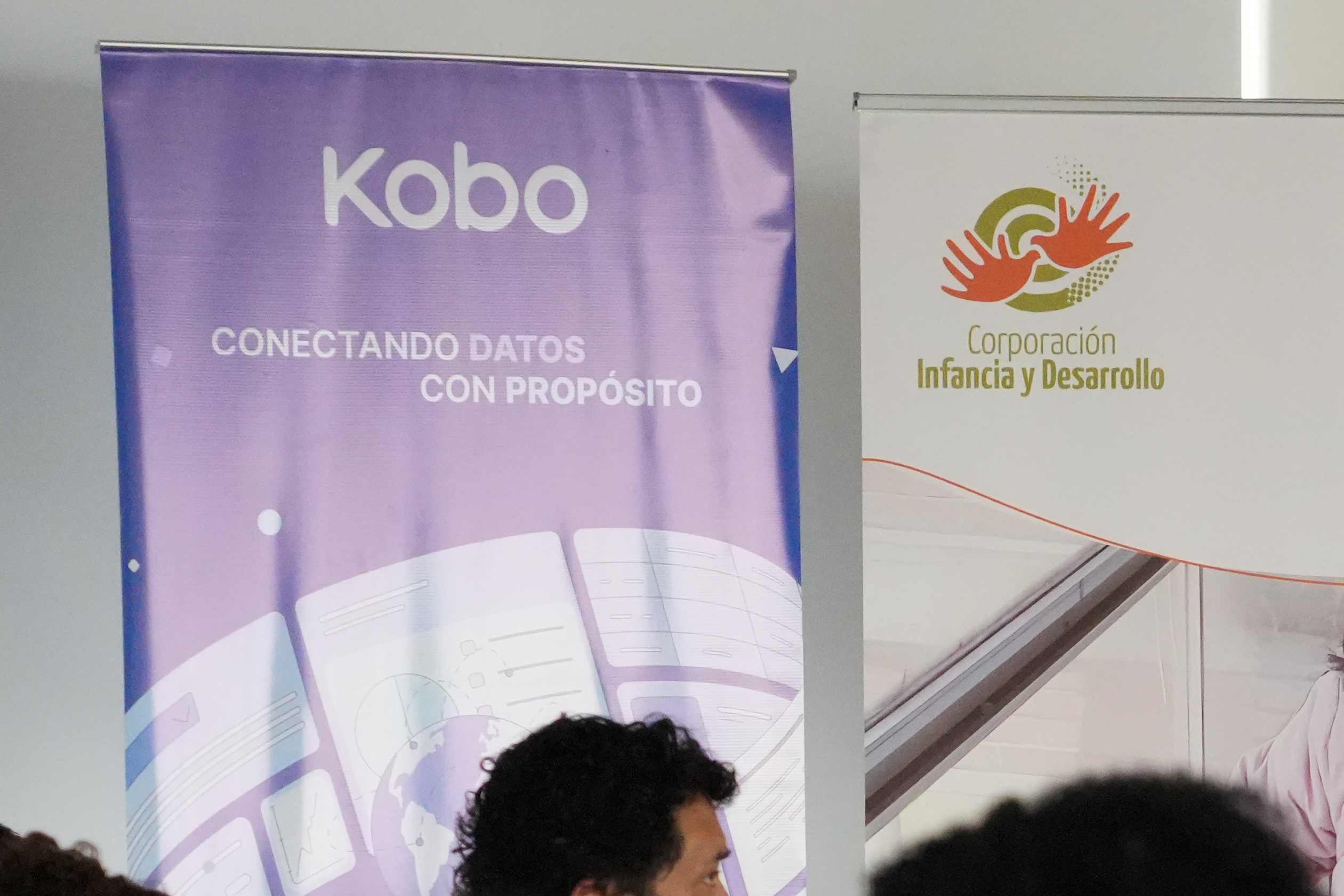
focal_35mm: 189
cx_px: 1744
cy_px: 1147
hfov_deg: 10.6
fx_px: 7056
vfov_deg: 7.2
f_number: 5.6
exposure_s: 1/1250
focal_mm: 68
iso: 12800
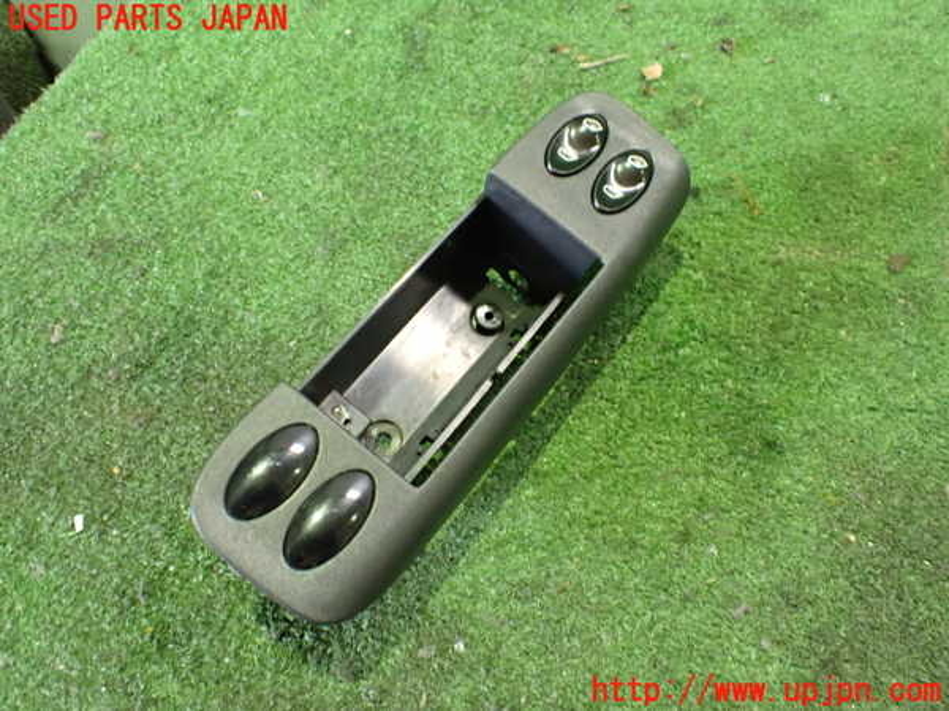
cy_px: 356
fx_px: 822
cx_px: 474
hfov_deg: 60.0
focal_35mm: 30
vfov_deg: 46.8
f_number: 2.3
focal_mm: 5.4
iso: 1000
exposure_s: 1/30
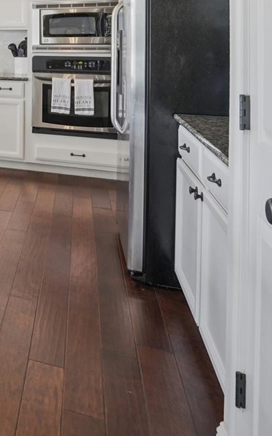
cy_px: 44
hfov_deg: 20.6
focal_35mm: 41
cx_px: -229
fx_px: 487
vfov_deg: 44.0
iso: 800
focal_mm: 14
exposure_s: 1/25
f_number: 8
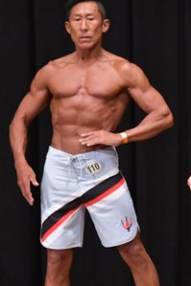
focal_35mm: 485
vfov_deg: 4.3
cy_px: 200
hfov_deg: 2.8
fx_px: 3864
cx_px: 287
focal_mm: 125
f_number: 5.6
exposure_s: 1/400
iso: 6400
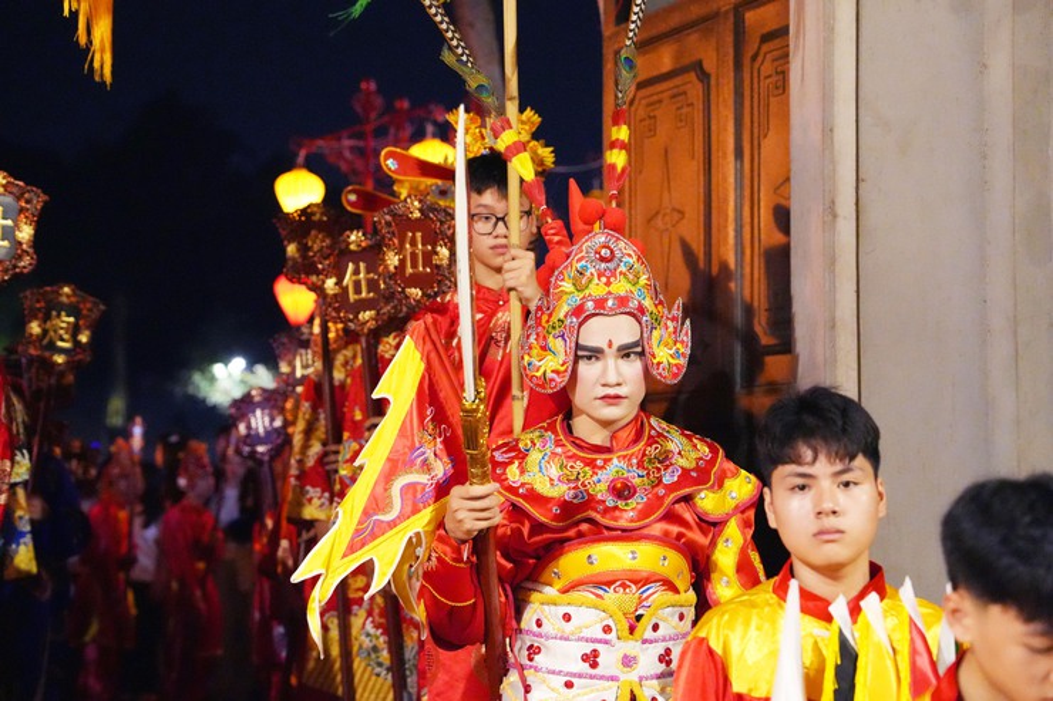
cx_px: 526
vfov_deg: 19.4
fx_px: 2047
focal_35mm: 70
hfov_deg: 28.8
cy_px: 350
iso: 12800
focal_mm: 70
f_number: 4
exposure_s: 1/160
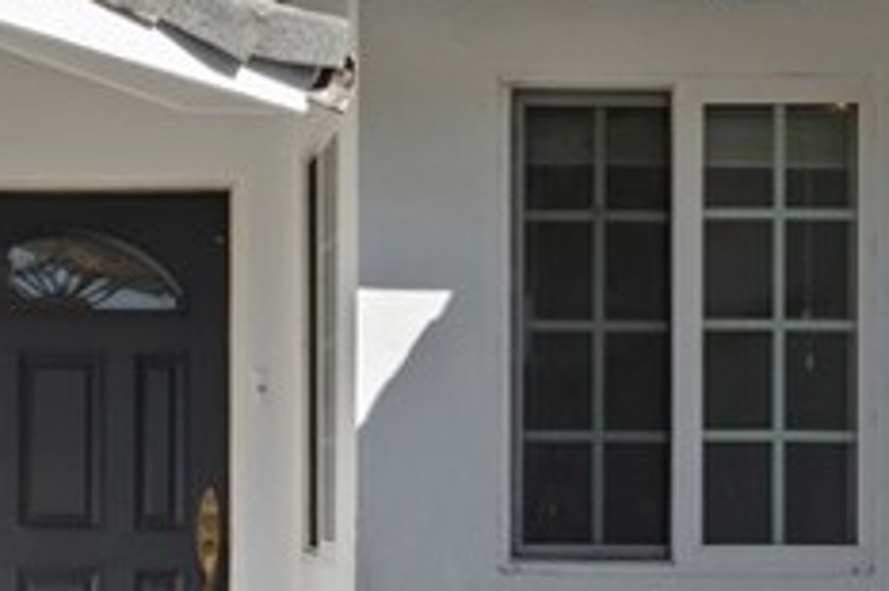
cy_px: 519
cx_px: 38
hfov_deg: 22.2
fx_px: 2193
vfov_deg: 15.2
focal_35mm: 89
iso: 125
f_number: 8
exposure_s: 1/320
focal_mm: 20.2
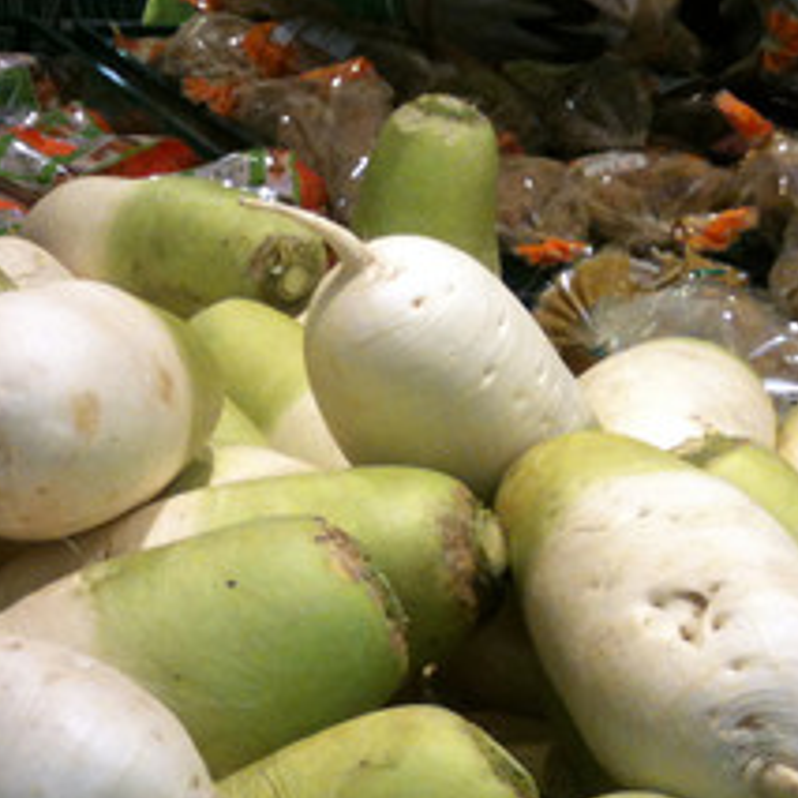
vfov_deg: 19.9
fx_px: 2269
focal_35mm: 87
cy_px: 539
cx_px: -285
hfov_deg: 18.4
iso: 100
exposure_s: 1/120
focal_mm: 3.85
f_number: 2.8
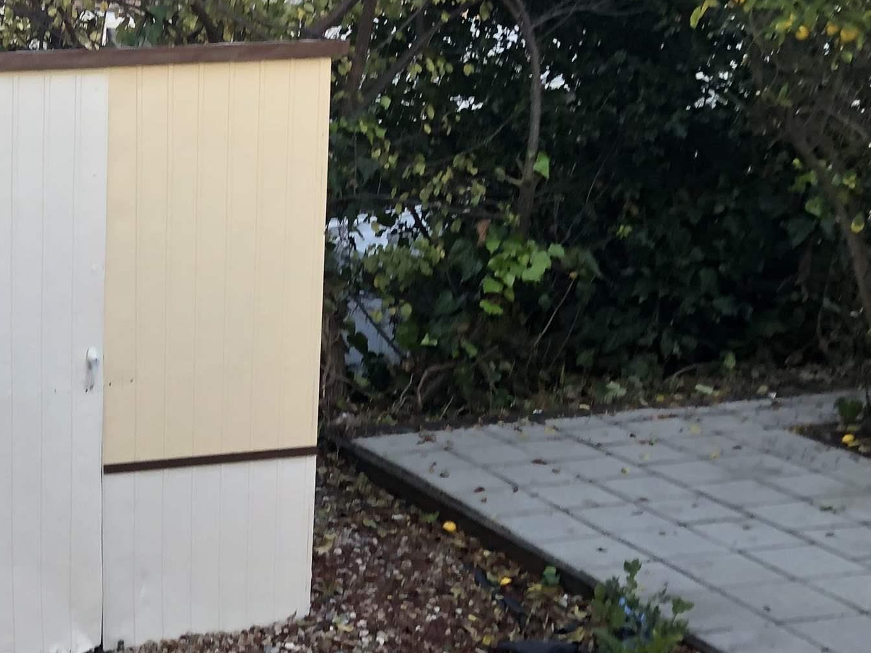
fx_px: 1610
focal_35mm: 64
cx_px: -78
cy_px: 426
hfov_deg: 27.7
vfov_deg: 22.8
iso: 40
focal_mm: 3.99
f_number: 1.8
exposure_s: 1/120
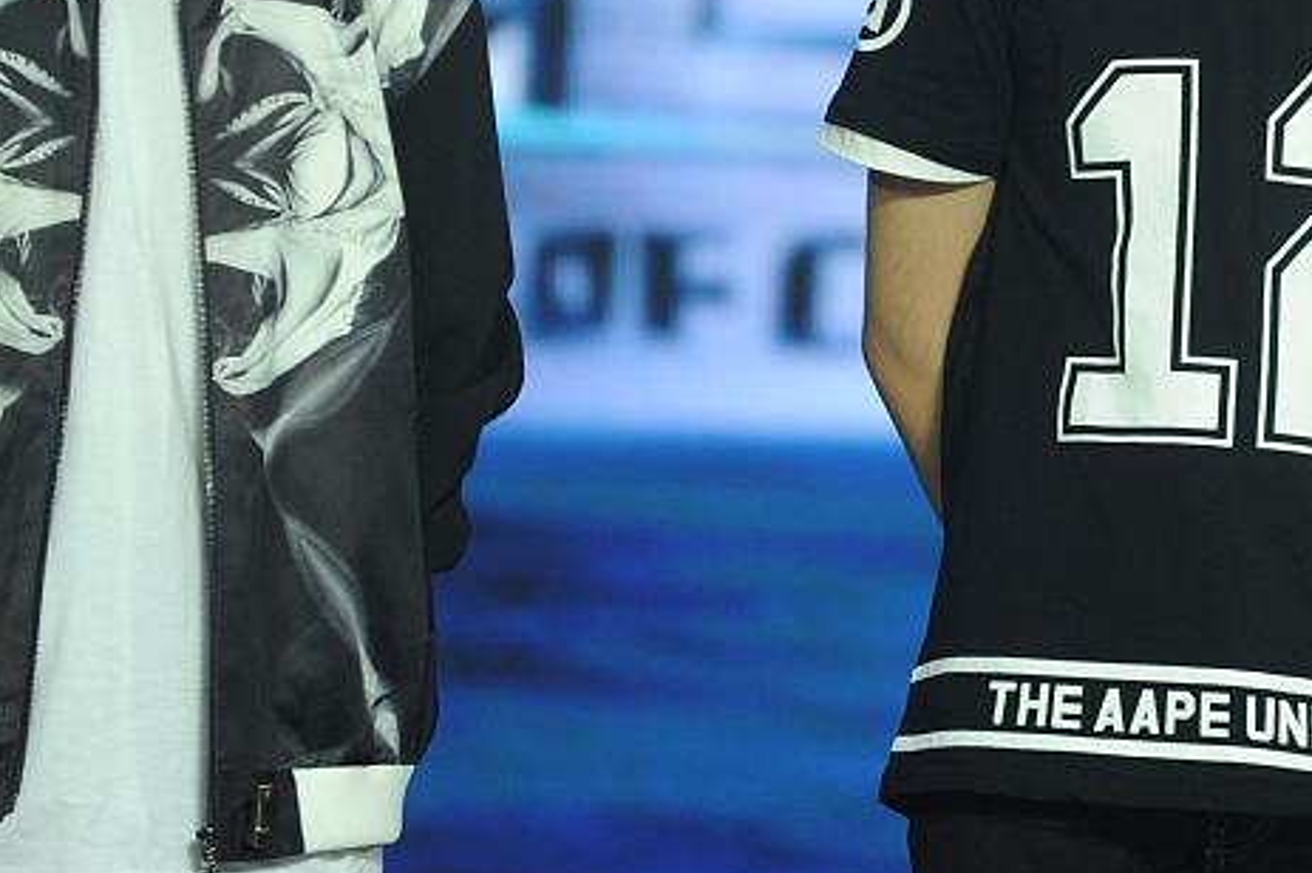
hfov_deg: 4.5
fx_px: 16533
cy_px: -159
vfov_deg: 3.0
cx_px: 1292
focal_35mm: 454
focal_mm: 175
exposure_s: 1/250
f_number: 3.2
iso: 1600
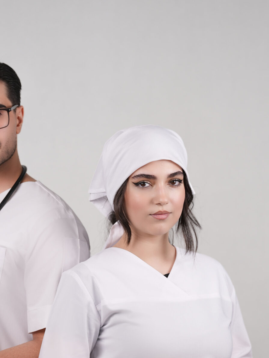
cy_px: 308
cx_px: 74
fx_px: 2239
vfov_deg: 9.1
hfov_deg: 6.9
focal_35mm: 216
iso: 100
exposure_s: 1/200
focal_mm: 105
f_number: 2.8
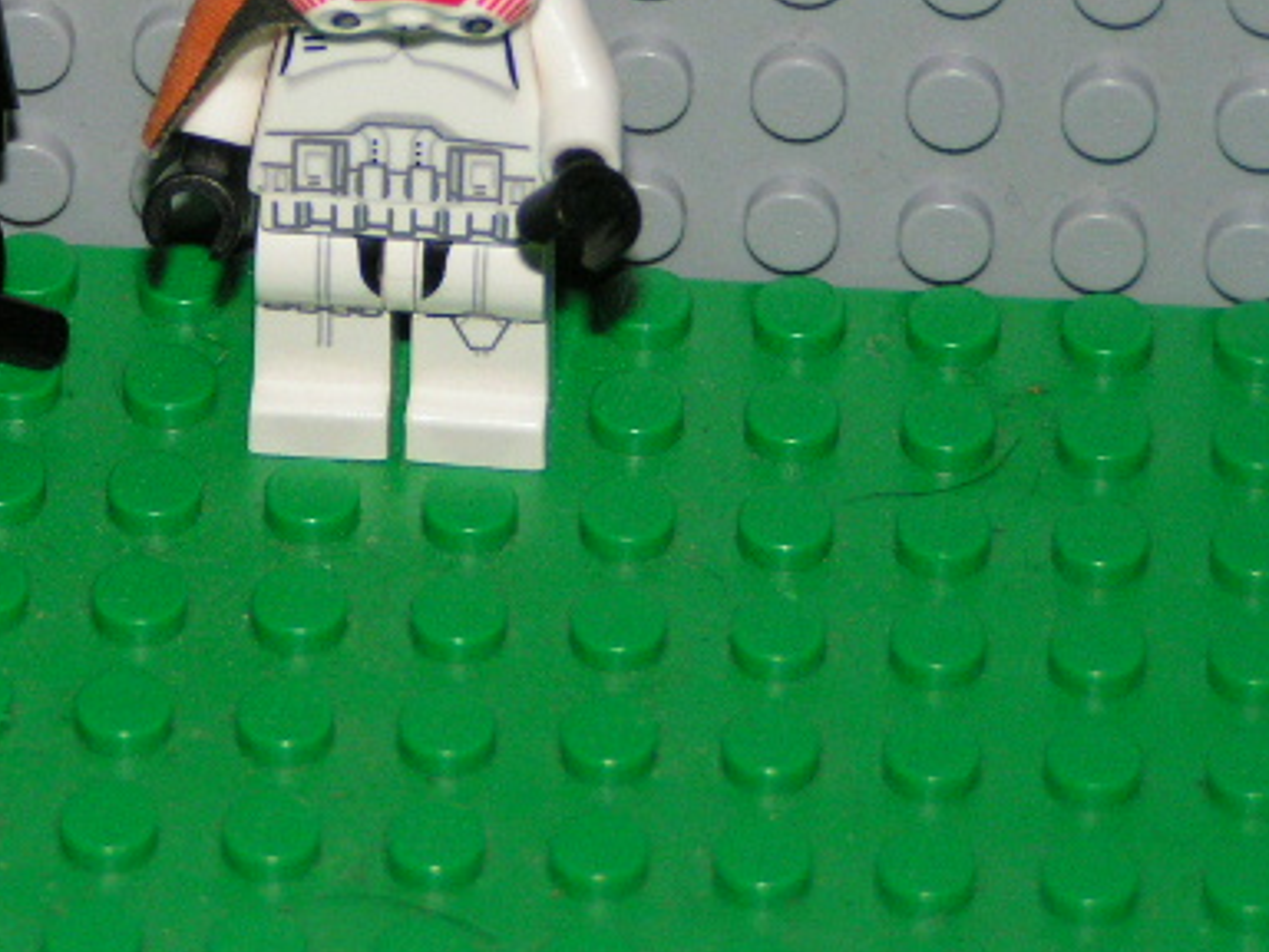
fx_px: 9165
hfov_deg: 7.9
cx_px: 241
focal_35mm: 250
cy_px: 195
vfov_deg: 5.9
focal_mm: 22.9
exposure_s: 1/160
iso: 200
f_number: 3.5
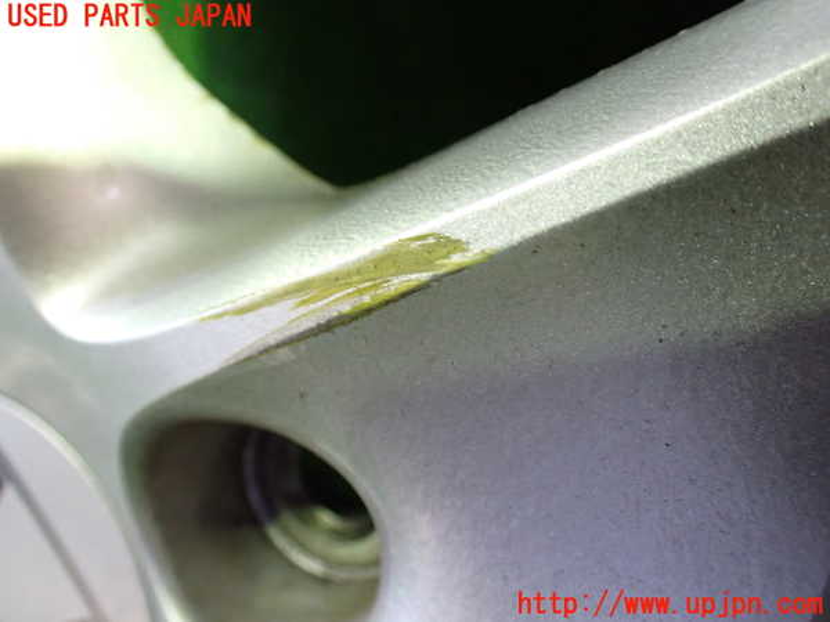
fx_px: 719
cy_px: 311
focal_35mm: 30
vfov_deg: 46.8
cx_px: 415
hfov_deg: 60.0
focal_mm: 5.4
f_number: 2.3
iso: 800
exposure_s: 1/30
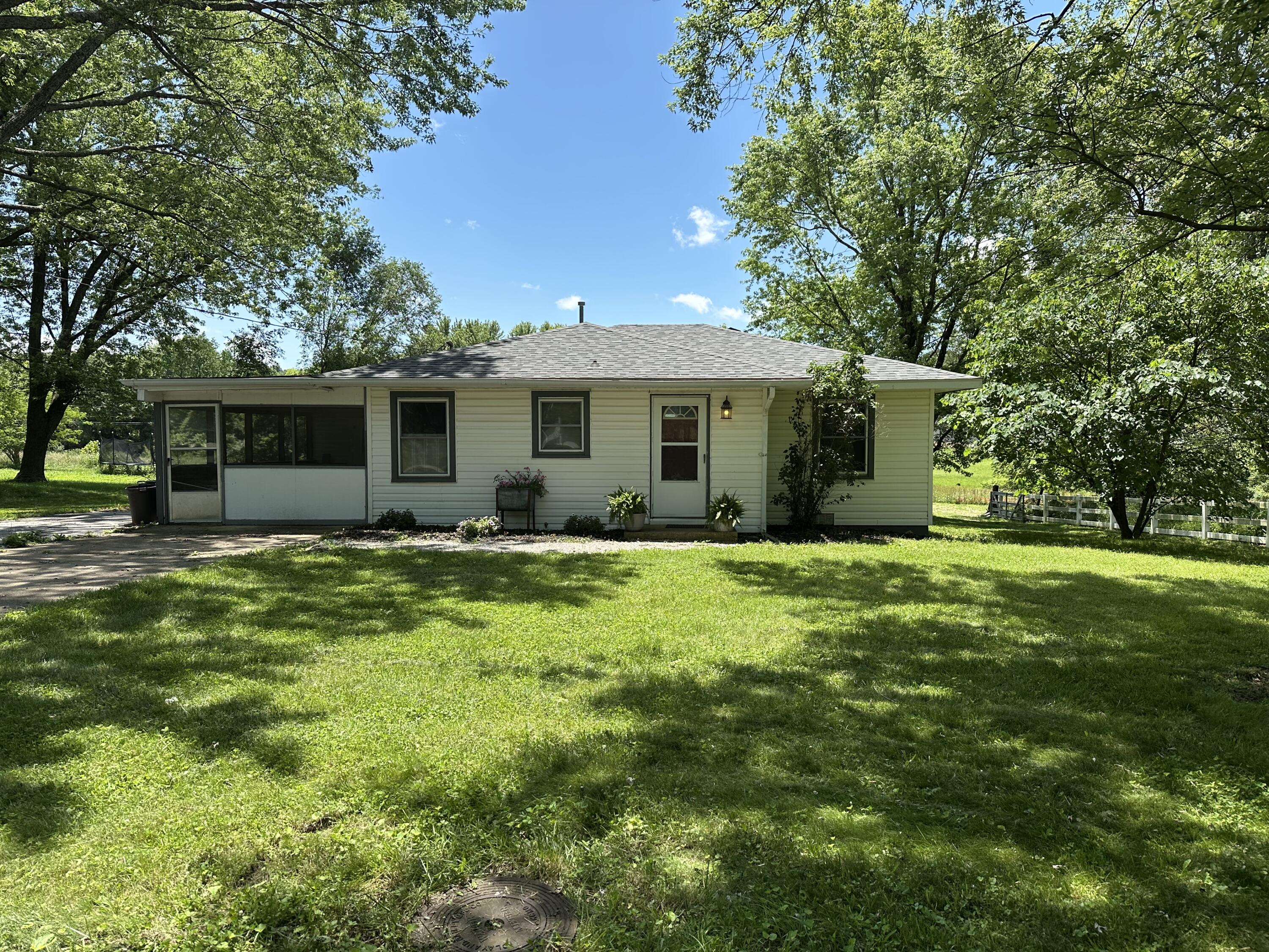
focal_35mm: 24
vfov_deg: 56.8
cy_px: 476
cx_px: 634
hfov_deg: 71.6
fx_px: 880
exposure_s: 1/2203
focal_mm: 6.86
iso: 80
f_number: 1.78
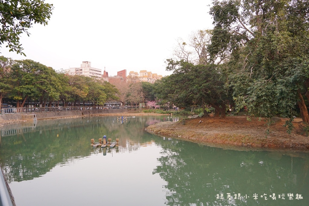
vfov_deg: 41.7
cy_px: 103
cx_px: 154
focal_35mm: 32
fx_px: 270
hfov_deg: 59.5
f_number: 4
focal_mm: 21
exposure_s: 1/60
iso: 320
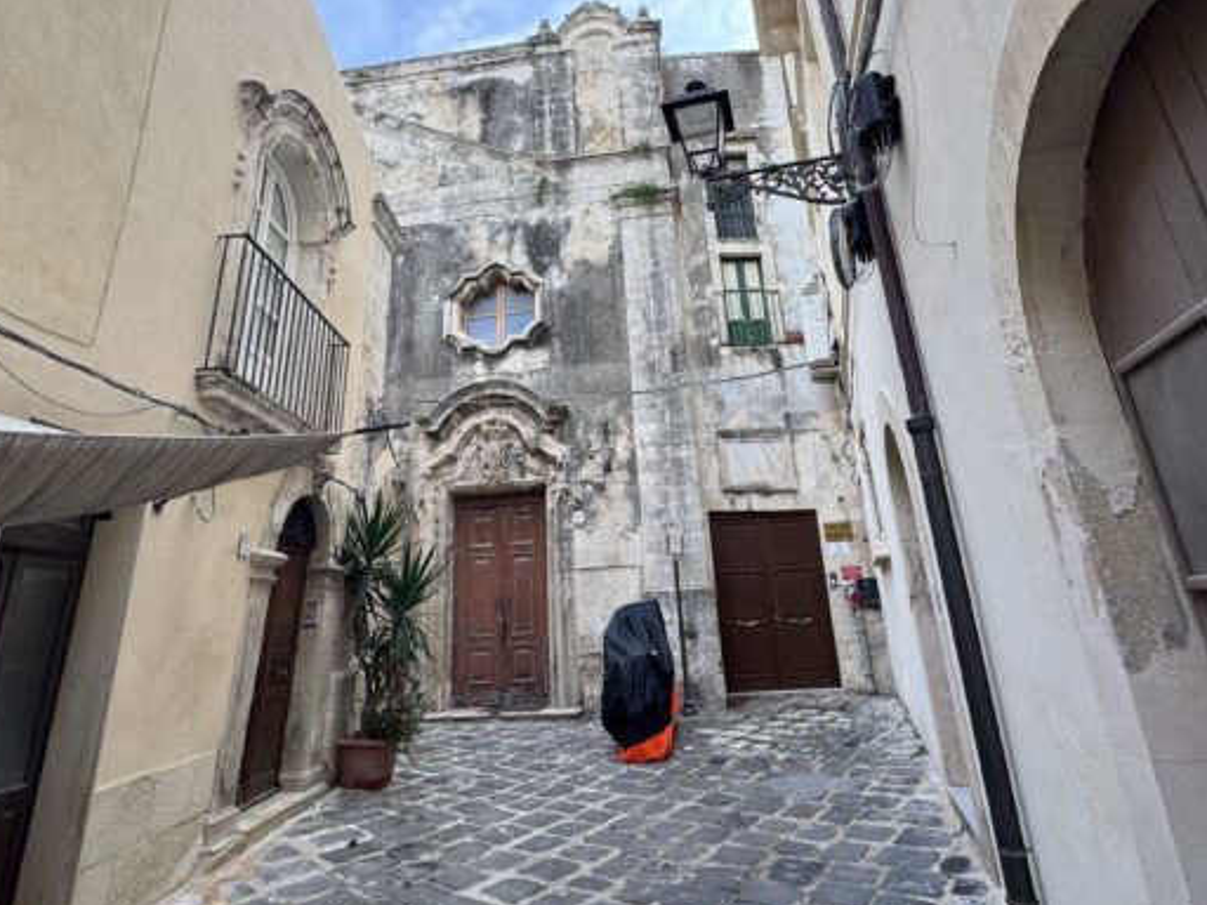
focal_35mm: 21
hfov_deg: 79.0
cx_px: 608
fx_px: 732
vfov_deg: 62.5
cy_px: 335
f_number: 2.2
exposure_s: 1/99
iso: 50
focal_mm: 2.22
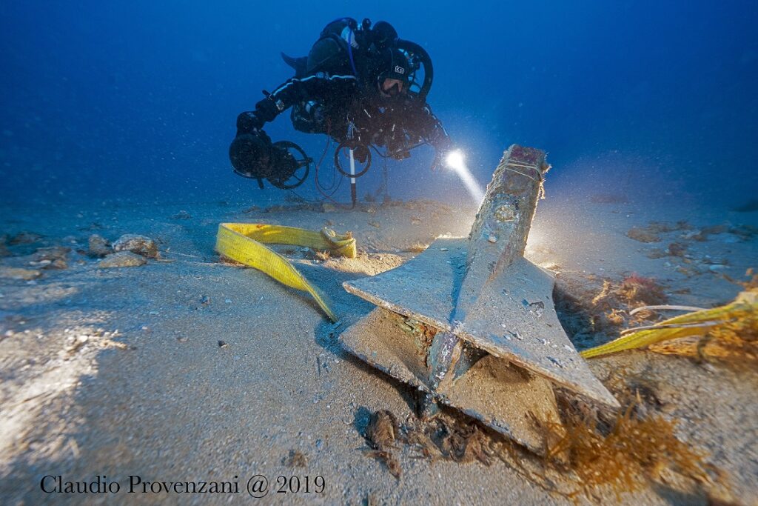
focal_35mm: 12
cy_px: 253
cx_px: 379
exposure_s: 1/20
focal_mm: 12
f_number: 6.7
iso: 800
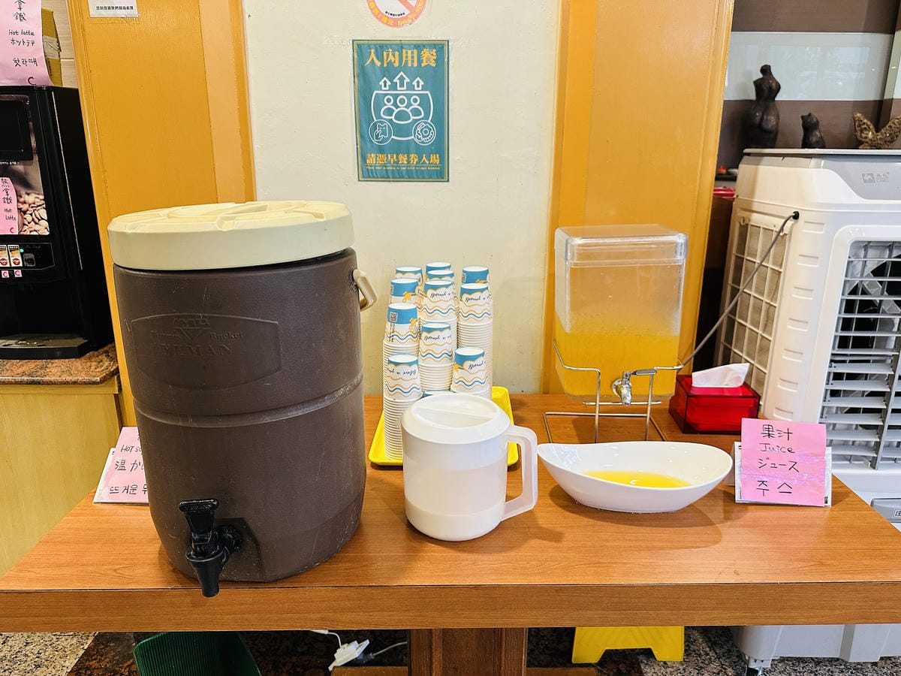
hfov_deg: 71.6
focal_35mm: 24
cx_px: 450
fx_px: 625
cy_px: 338
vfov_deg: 56.8
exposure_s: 1/60
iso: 250
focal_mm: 6.86
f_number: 1.78
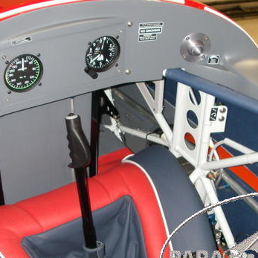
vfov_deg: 27.7
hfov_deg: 27.7
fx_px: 523
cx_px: 126
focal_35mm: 62
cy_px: 144
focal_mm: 6.3
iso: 200
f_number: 3.3
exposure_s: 1/40
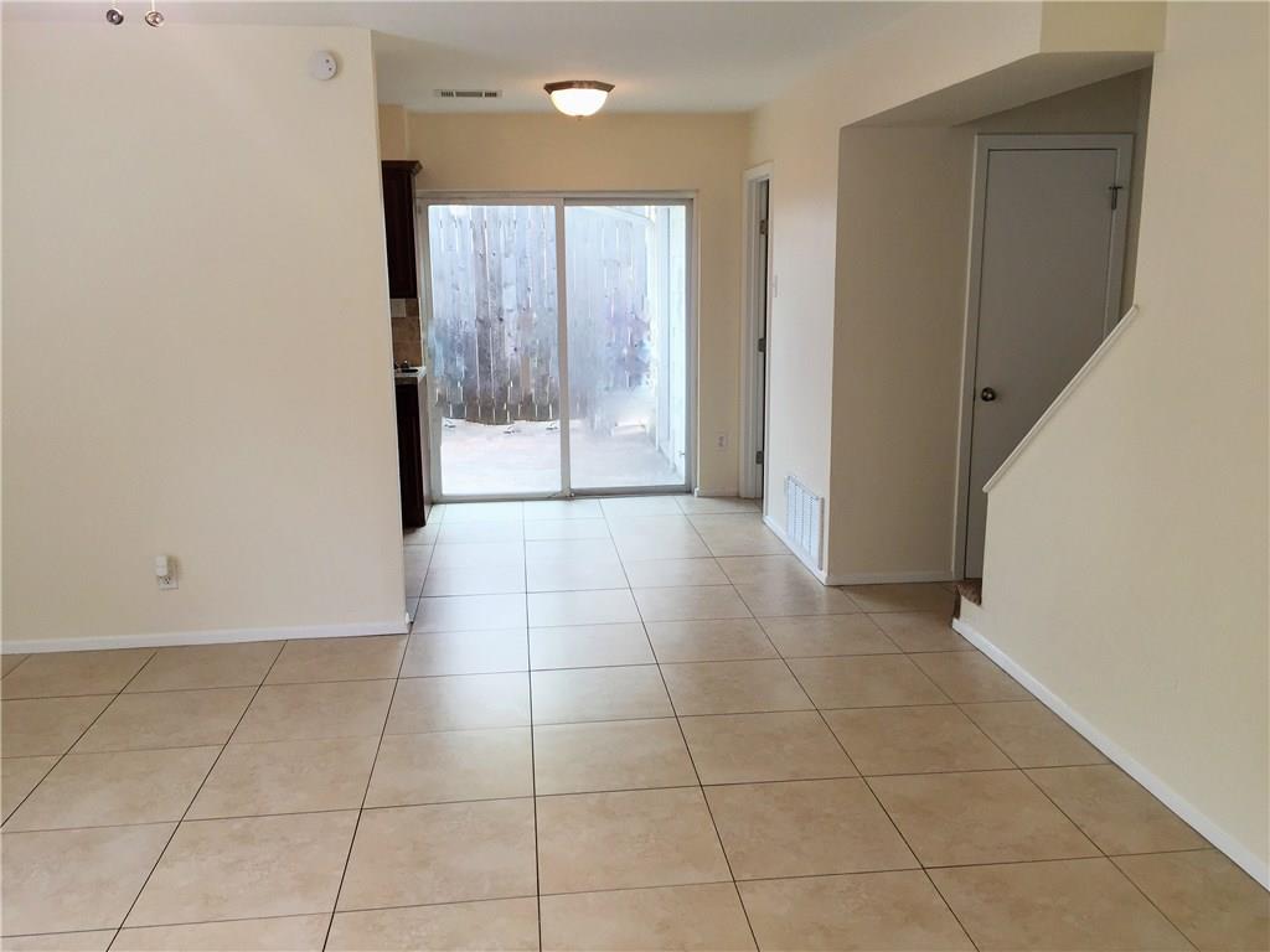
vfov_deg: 48.2
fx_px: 1064
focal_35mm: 29
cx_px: 635
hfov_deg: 61.7
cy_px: 476
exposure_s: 1/60
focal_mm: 4.15
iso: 40
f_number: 2.2
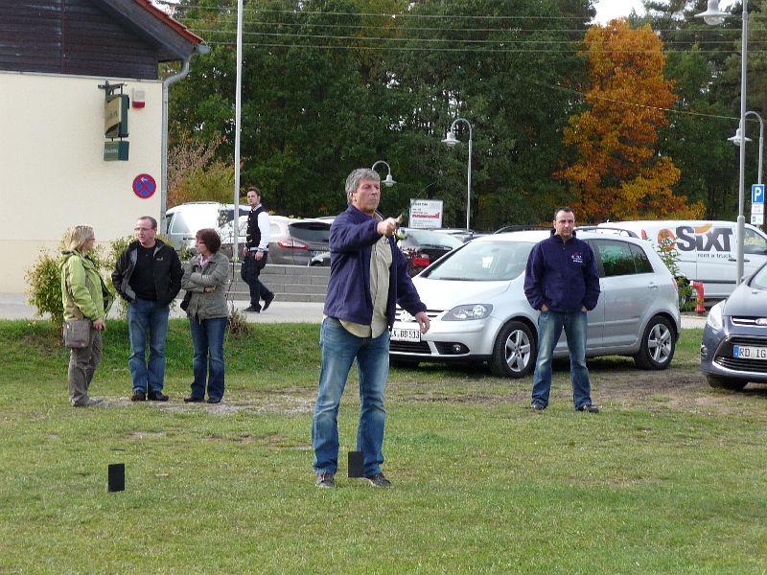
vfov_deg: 15.4
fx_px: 2127
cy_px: 288
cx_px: 384
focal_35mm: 96
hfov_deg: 20.4
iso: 100
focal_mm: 16.3
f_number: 4.7
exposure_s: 1/125
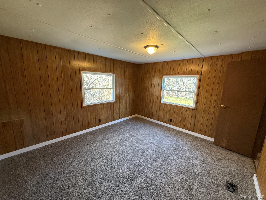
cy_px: 100
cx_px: 133
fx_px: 108
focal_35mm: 14
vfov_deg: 85.7
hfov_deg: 102.1
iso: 320
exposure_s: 1/60
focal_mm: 2.22
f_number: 2.2
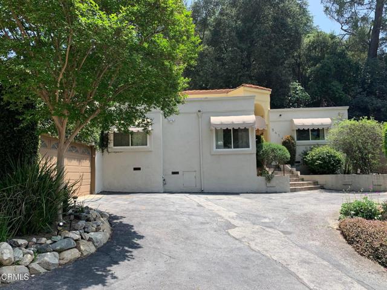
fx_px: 291
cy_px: 145
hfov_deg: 67.3
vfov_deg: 53.1
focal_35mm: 26
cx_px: 194
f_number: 1.8
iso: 25
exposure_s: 1/911
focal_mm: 4.25
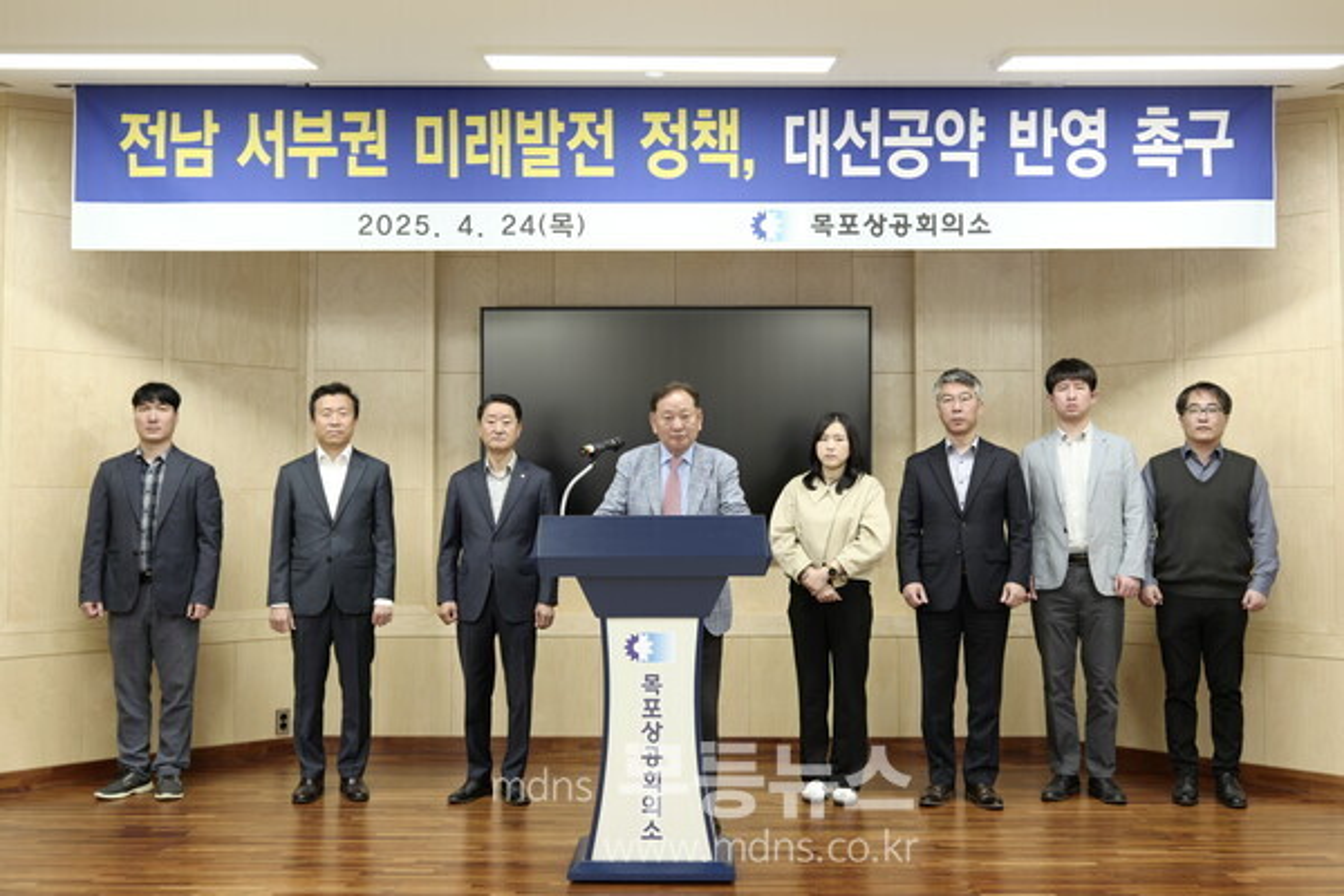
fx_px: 1344
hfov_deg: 53.1
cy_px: 448
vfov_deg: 36.9
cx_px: 672
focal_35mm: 36
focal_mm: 24
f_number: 2.8
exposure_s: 1/25
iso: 160
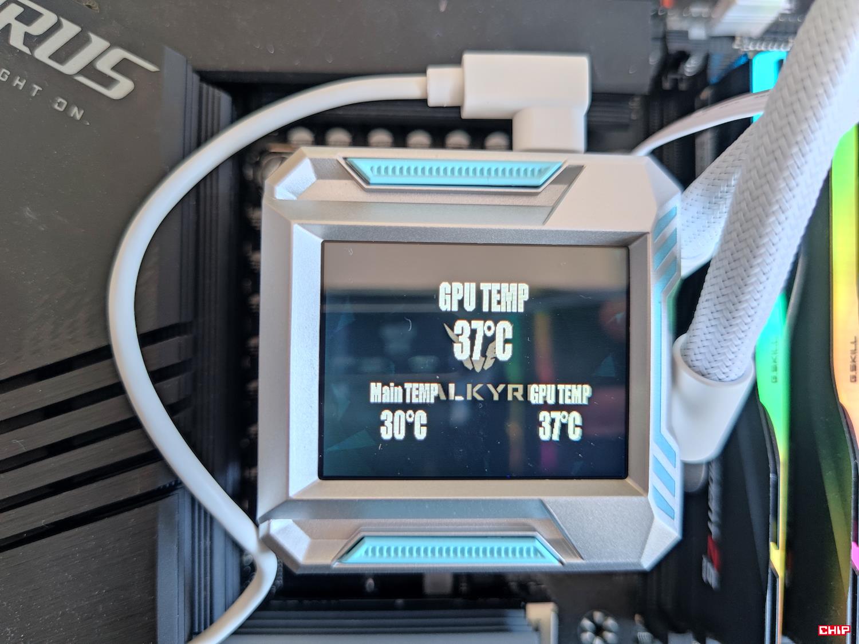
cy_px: 322
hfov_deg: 71.6
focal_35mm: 24
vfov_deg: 56.8
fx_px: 596
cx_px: 430
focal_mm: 6.78
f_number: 1.85
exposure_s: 1/21
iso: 400
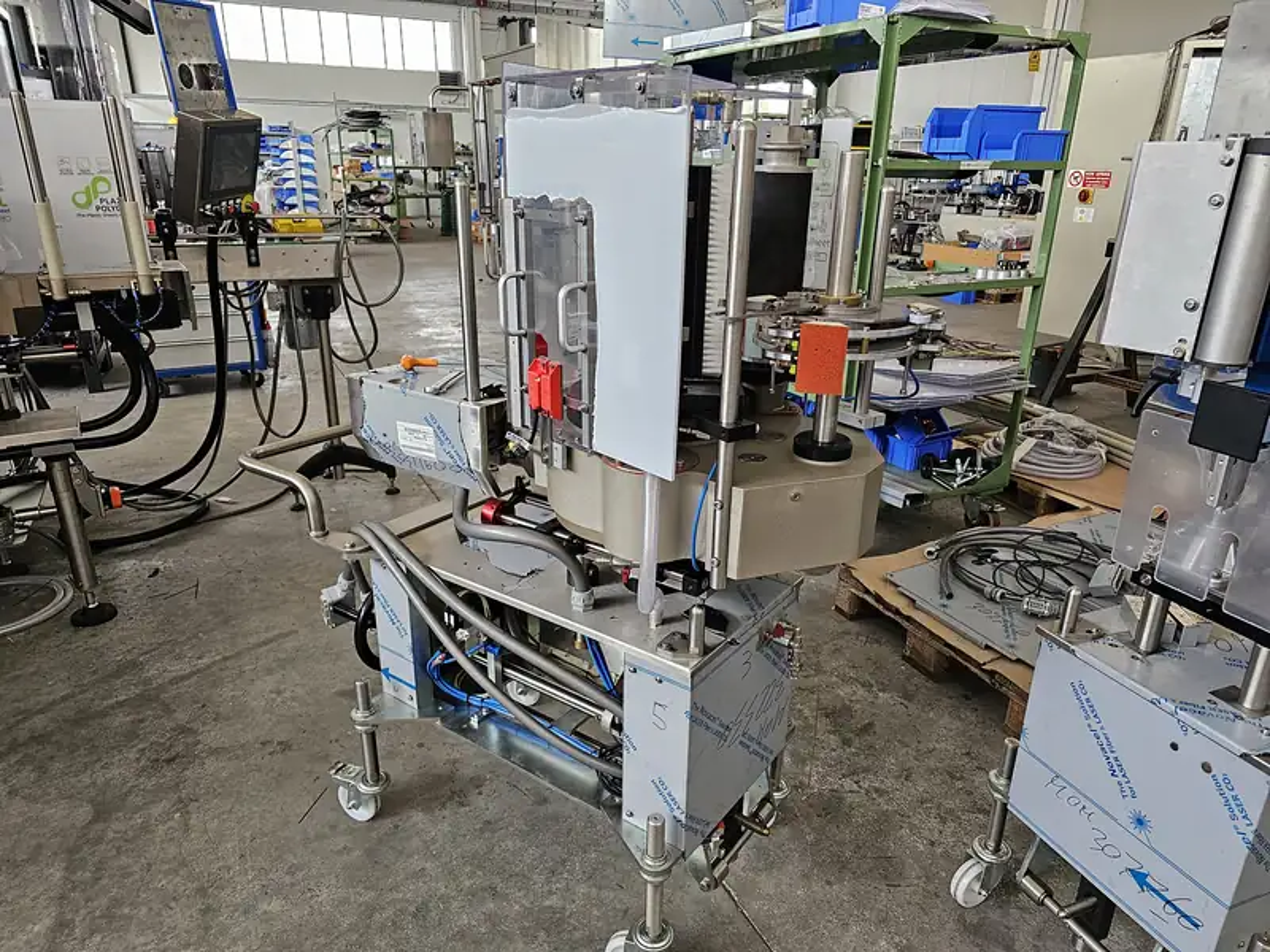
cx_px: 635
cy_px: 476
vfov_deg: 58.9
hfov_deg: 73.9
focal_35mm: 23
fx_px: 844
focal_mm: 6.3
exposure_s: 1/180
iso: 200
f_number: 1.7
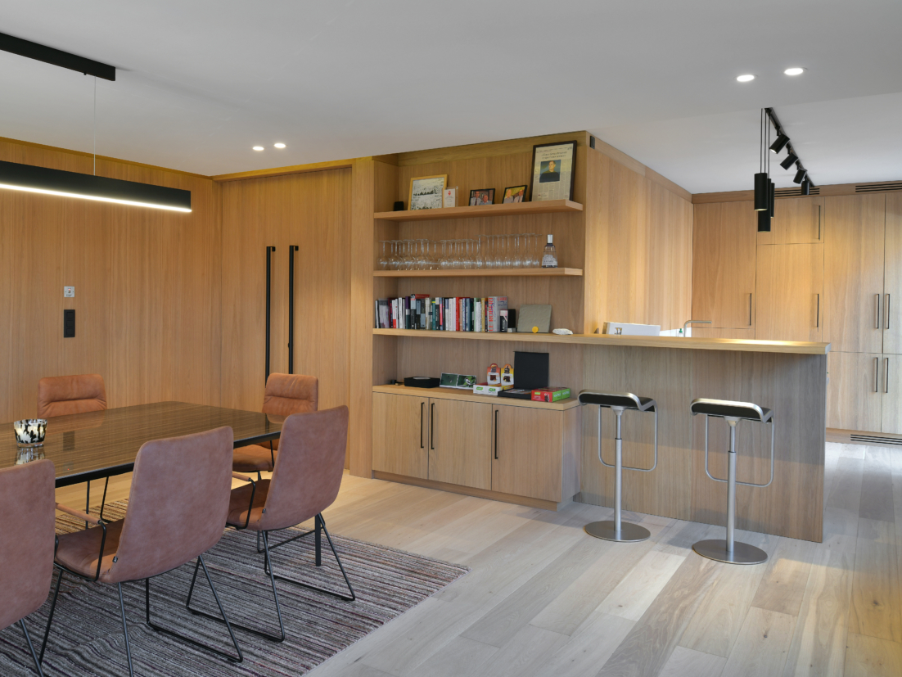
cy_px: 344
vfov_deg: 51.4
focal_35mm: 27
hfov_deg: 65.0
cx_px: 389
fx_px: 704
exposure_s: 1/1.6
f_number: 11
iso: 100
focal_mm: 24
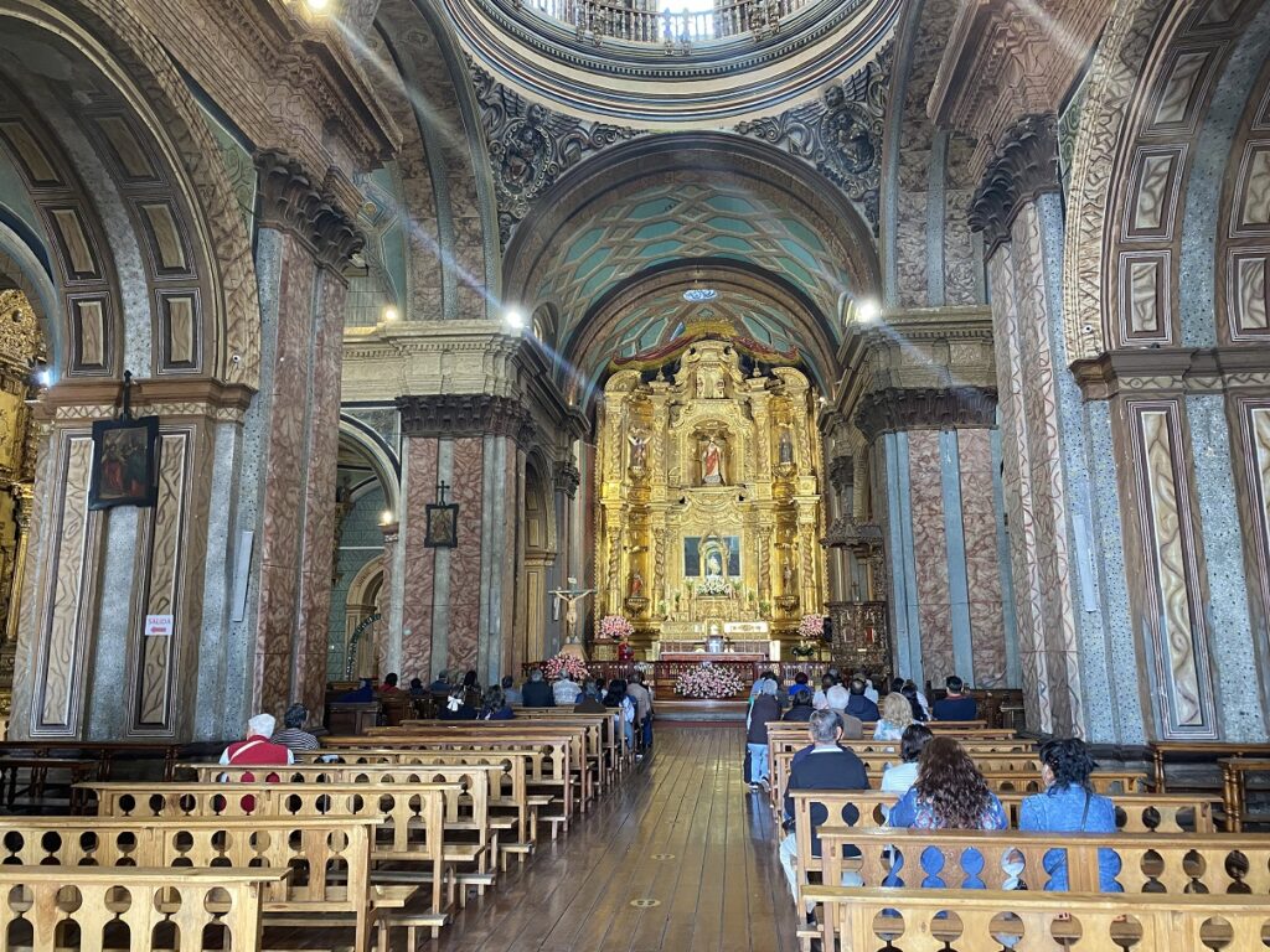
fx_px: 954
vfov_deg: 53.1
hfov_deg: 67.3
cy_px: 476
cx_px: 635
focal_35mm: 26
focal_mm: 4.25
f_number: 1.8
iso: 320
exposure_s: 1/60
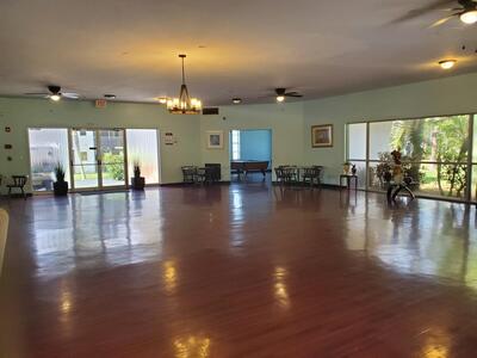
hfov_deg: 67.3
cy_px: 179
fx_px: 358
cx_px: 238
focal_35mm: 26
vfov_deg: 53.1
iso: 400
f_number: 2.4
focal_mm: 4.3
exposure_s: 1/120
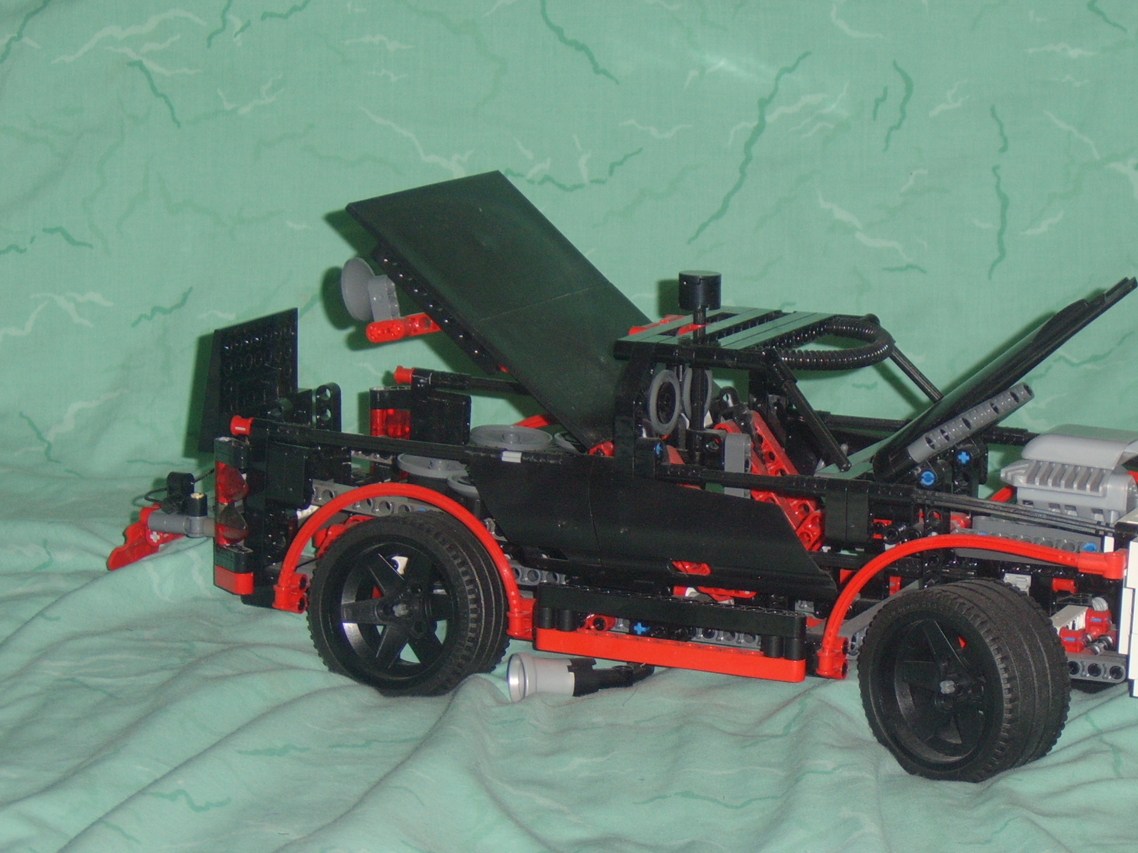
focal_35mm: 103
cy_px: 477
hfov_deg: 19.0
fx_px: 3386
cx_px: 738
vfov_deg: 14.4
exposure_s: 1/60
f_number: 4.9
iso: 141
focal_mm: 20.6
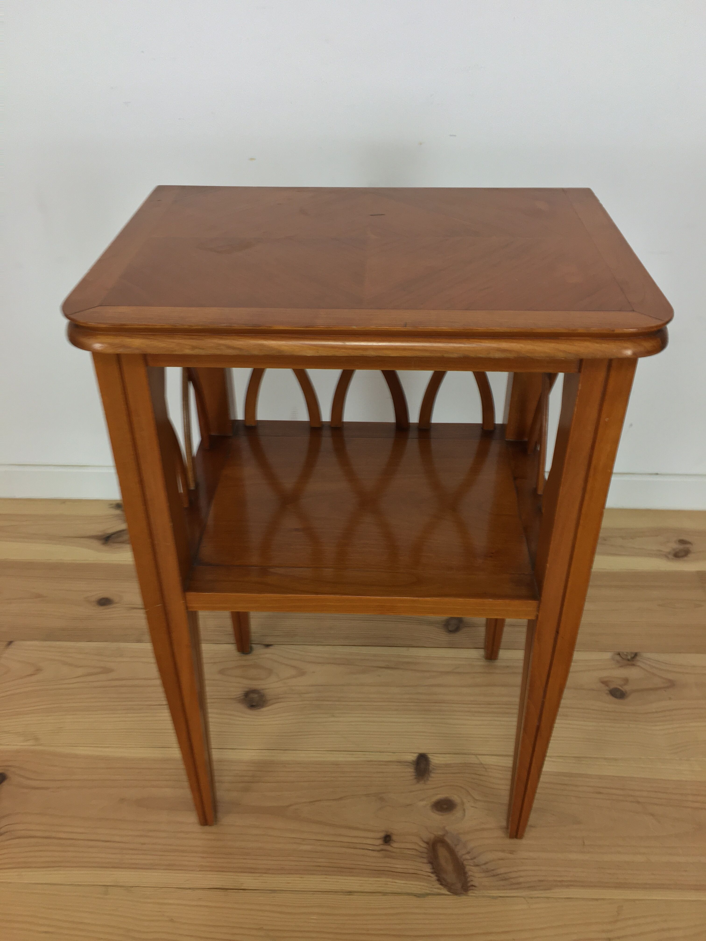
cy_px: 470
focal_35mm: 29
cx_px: 353
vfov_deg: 61.7
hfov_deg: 48.2
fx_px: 789
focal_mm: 4.15
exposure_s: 1/33
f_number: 2.2
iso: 40
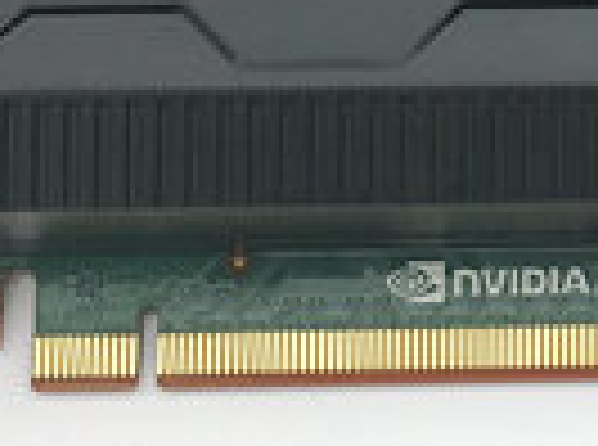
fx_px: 3015
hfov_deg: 11.1
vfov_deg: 8.2
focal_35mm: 175
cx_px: 760
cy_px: -333
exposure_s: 1/493
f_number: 2.2
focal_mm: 4.15
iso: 25
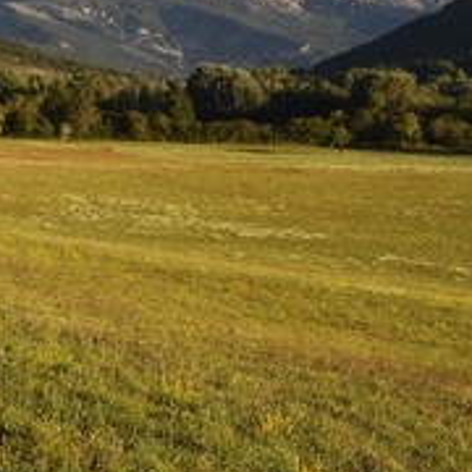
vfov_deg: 18.2
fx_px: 1466
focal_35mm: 95
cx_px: -21
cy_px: 121
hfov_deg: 17.8
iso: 200
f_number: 10
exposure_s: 1/200
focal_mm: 48
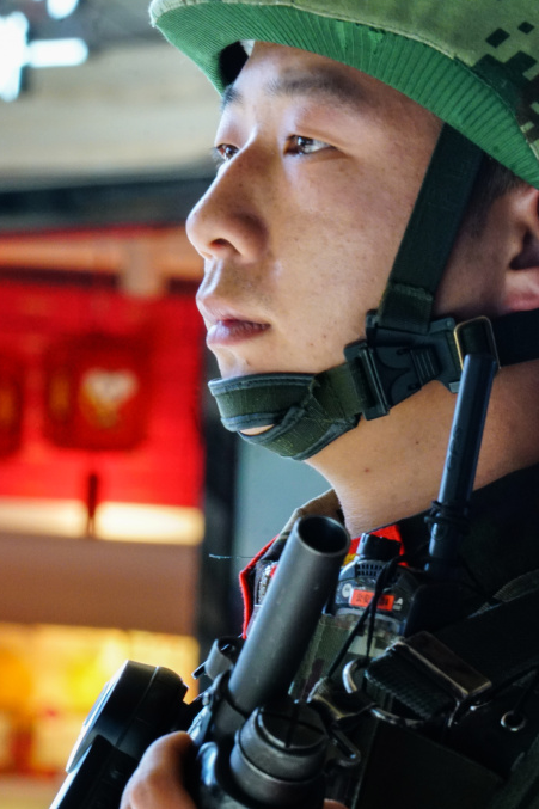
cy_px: 556
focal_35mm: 420
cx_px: 396
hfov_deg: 3.3
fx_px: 9437
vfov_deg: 4.9
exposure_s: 1/40
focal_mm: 237
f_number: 18
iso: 2000
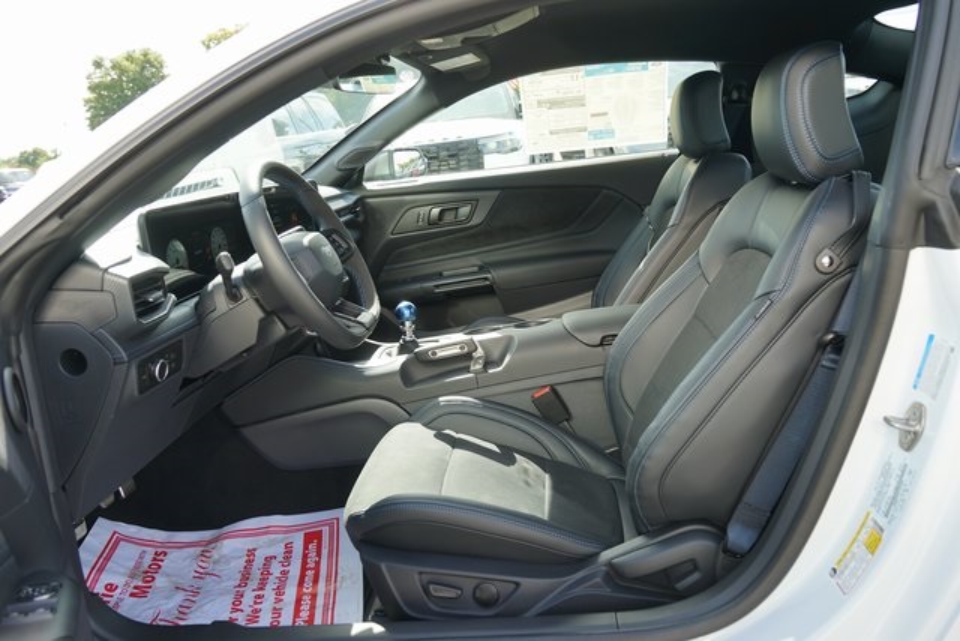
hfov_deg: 63.6
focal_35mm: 29
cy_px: 320
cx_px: 480
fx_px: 773
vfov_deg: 45.0
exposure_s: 1/80
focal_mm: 29
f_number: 5.6
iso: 100
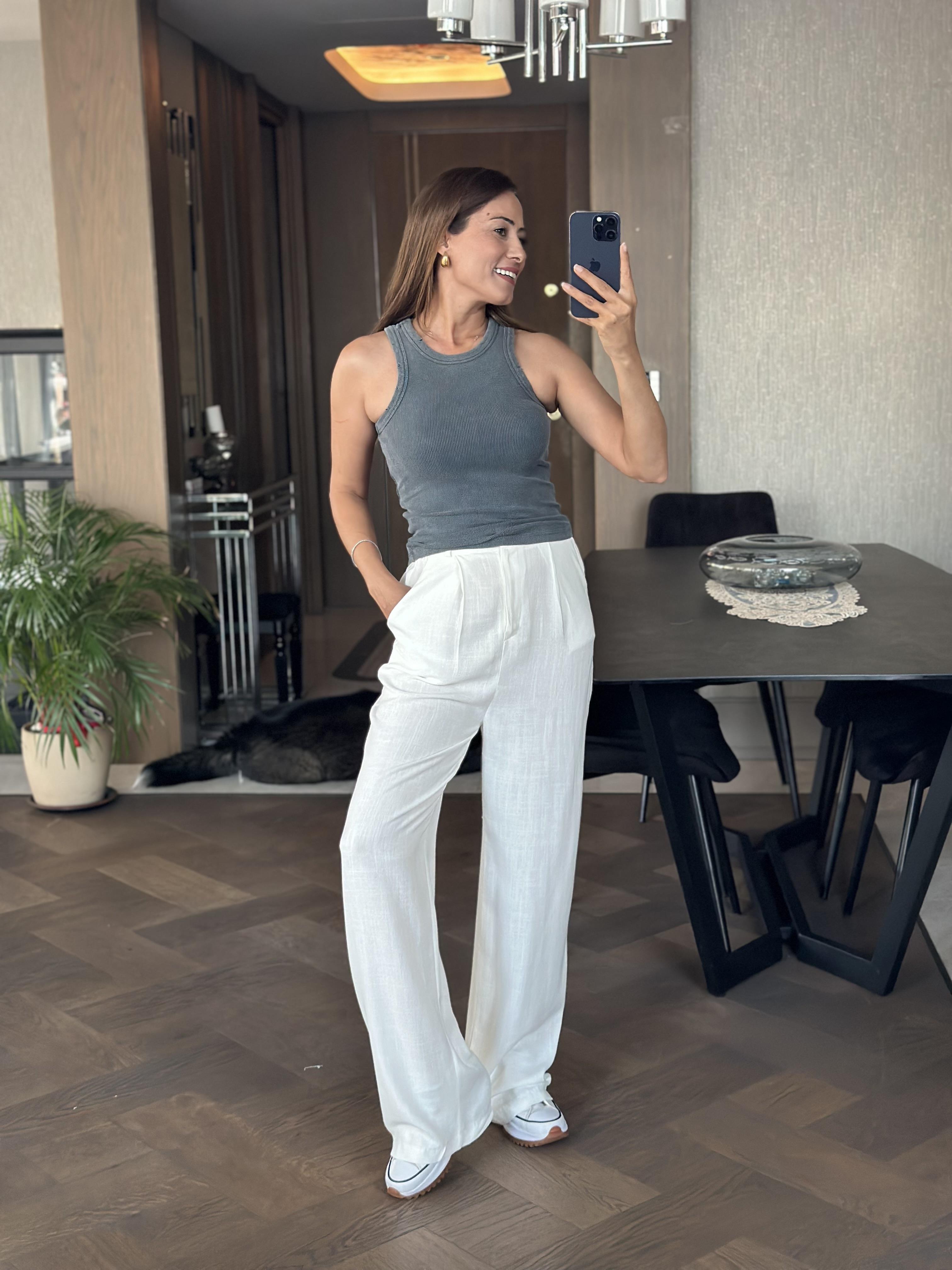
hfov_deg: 30.3
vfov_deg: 39.7
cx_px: 476
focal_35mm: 48
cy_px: 635
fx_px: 1760
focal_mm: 6.86
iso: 250
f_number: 1.78
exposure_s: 1/60
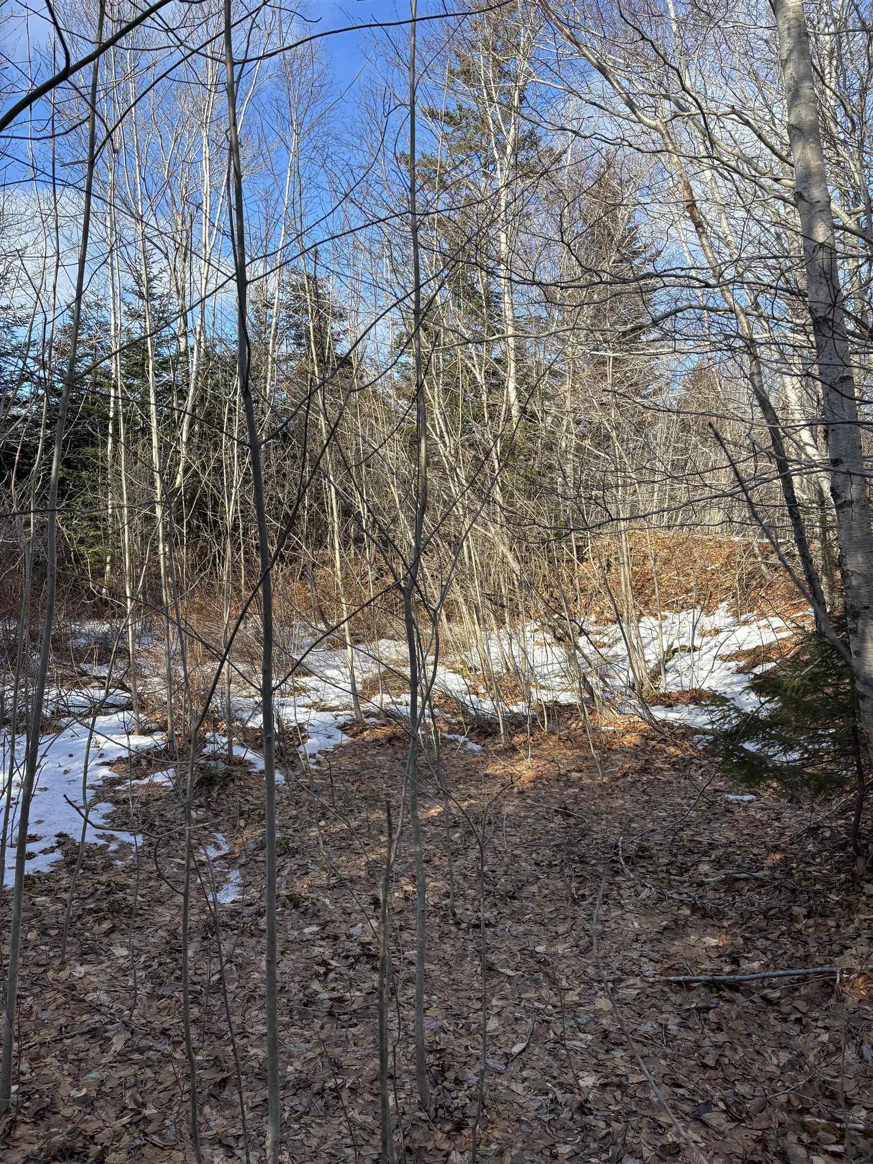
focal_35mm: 26
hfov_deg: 53.1
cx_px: 436
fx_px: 874
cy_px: 582
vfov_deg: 67.3
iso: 50
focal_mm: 5.96
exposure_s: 1/1178
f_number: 1.6
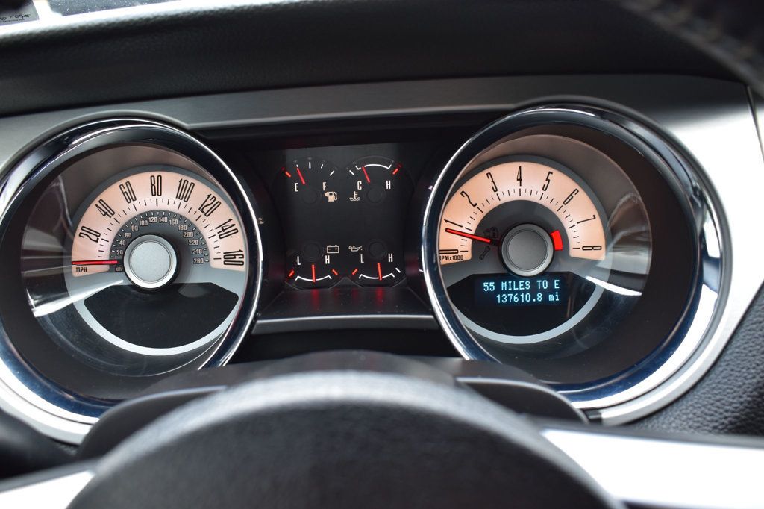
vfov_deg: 39.9
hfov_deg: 57.2
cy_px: 254
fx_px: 700
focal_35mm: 33
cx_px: 382
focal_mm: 22
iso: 400
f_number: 6.3
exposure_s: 1/20
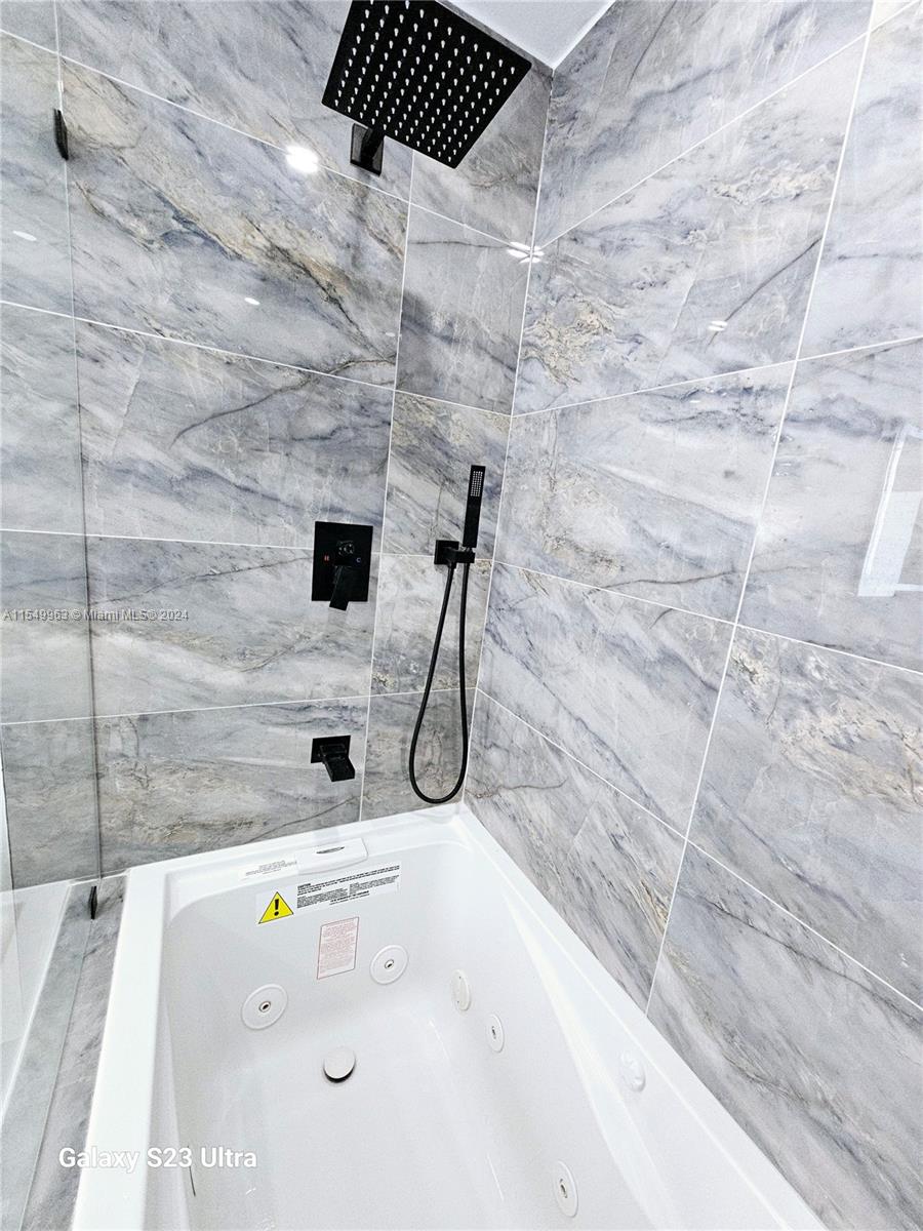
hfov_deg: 89.9
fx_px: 462
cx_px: 462
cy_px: 616
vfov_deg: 106.2
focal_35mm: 13
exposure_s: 1/100
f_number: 2.2
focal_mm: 2.2
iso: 500
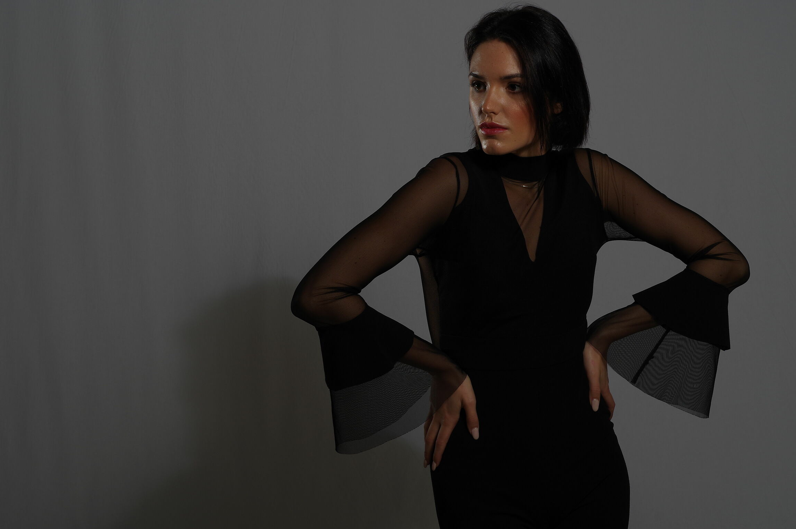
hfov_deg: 26.0
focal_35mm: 78
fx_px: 1723
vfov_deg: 17.5
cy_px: 264
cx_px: 390
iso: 100
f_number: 9
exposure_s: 1/125
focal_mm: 50
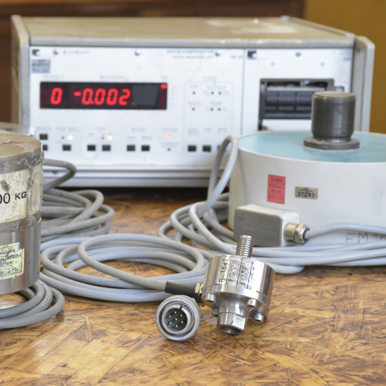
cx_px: 109
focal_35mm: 122
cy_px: 184
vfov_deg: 14.3
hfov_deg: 14.3
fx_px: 1539
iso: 2500
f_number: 8
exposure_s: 1/50
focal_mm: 60
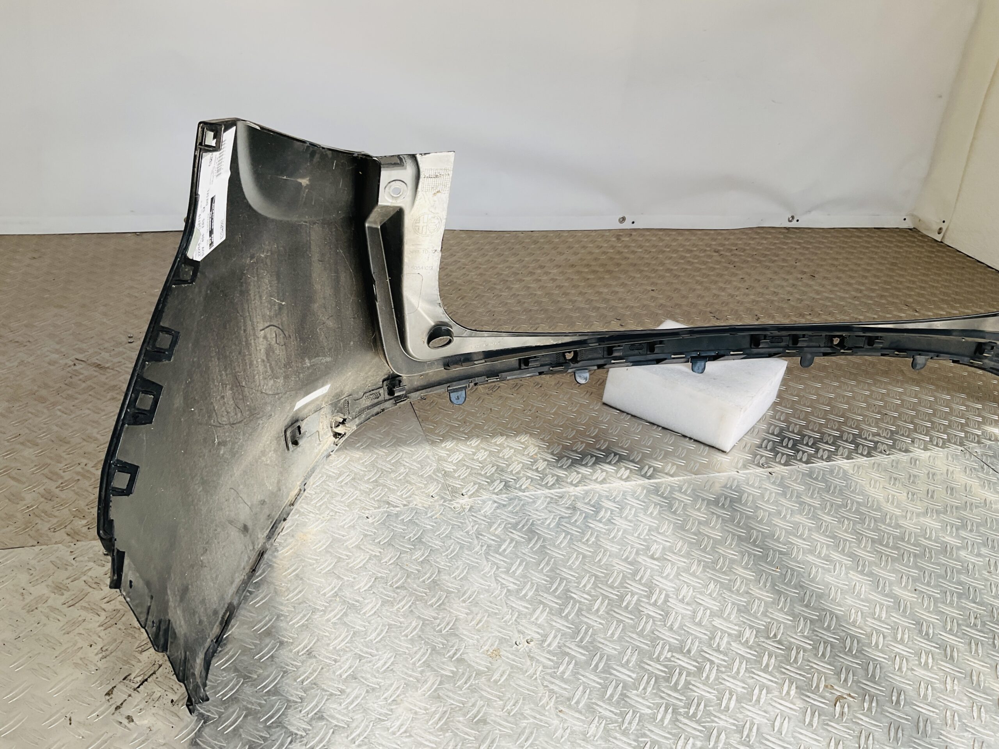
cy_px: 374
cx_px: 500
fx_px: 837
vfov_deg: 48.2
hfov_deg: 61.7
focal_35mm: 29
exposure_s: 1/691
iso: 16
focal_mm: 3
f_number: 1.8
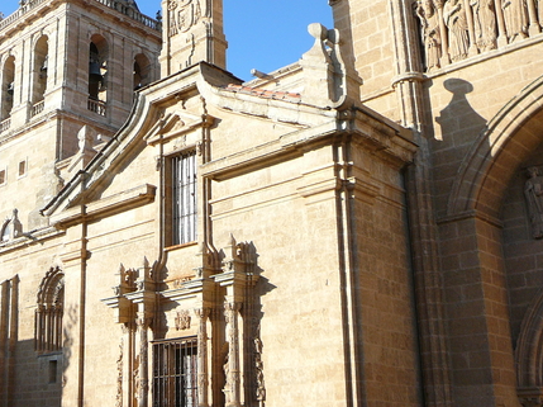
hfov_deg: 38.3
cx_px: 165
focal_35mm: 49
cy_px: 242
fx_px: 768
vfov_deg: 29.6
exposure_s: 1/800
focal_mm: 5.2
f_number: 2.8
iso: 80
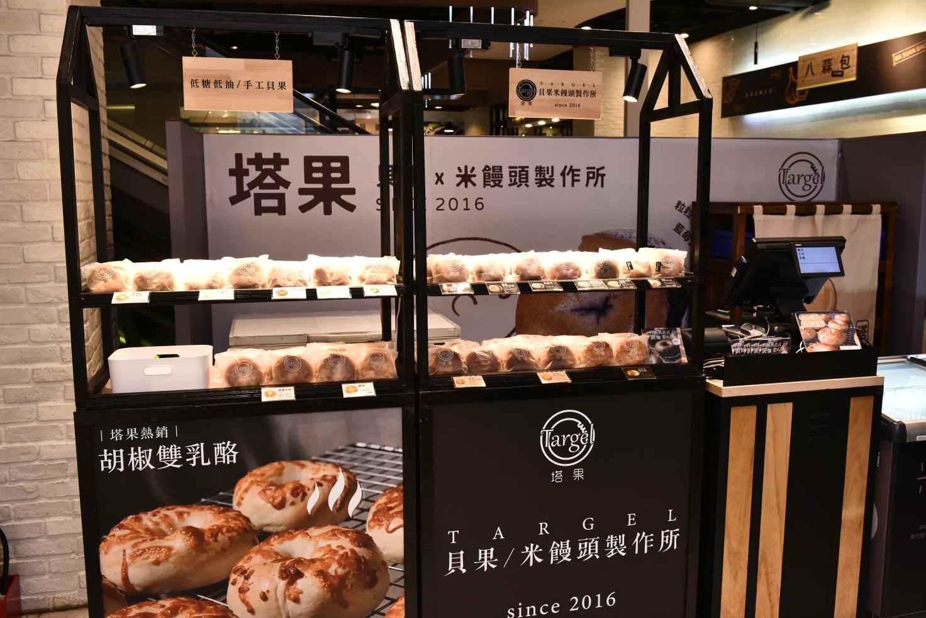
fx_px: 823
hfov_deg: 58.7
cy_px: 309
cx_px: 463
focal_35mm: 32
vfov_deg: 41.1
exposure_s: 1/60
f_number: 8
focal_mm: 32
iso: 1600
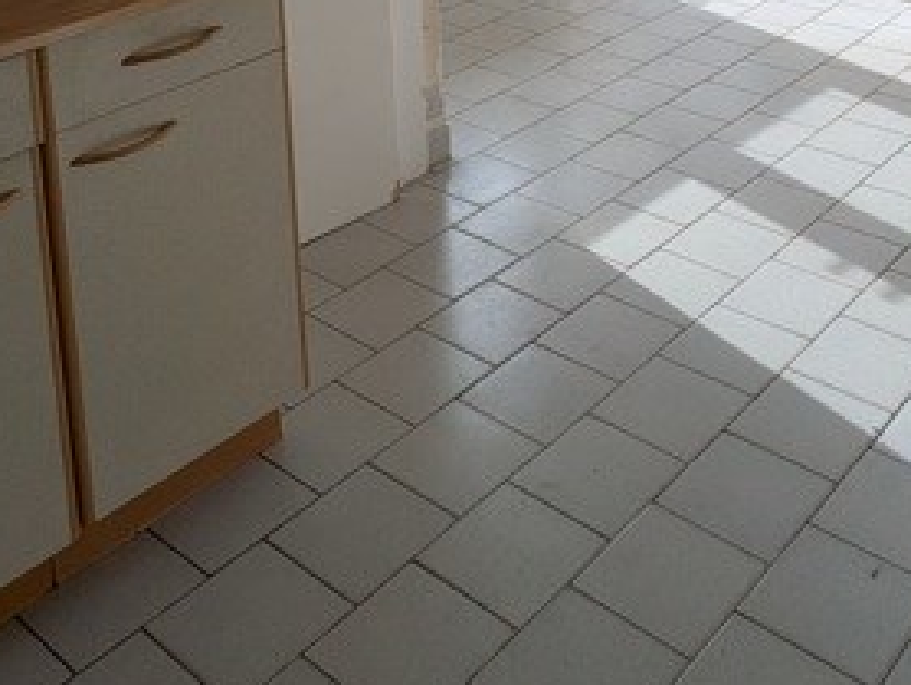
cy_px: -200
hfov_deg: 41.1
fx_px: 1212
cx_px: 534
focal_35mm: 46
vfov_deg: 26.8
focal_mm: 2.35
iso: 50
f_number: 2.2
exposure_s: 1/574
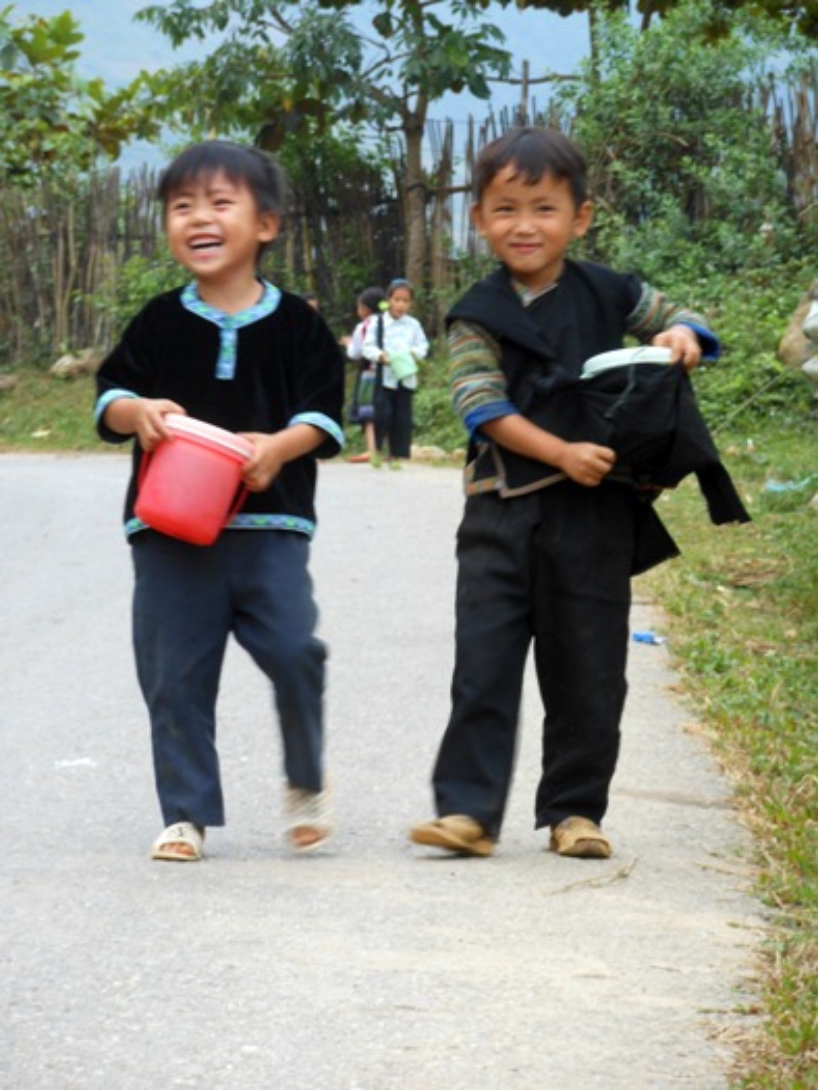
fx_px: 6016
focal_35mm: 191
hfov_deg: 7.8
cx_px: 409
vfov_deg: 10.4
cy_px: 545
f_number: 5.6
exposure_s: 1/30
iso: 100
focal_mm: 34
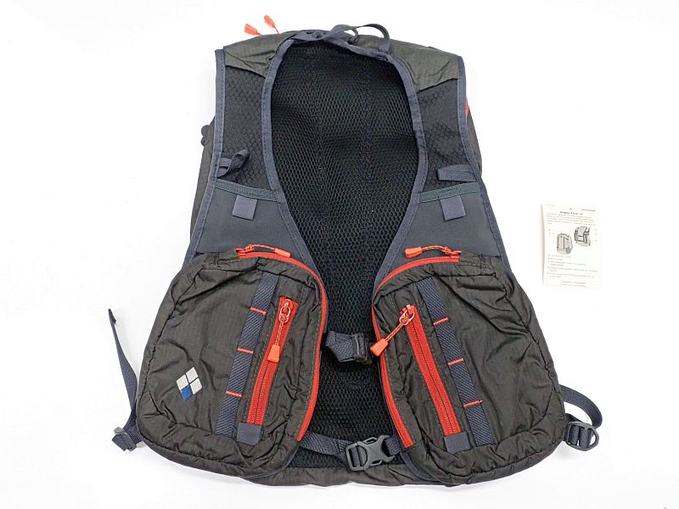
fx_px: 588
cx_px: 340
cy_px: 254
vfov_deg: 46.8
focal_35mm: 30
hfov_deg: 60.0
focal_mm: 5.5
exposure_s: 1/30
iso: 1000
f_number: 3.2
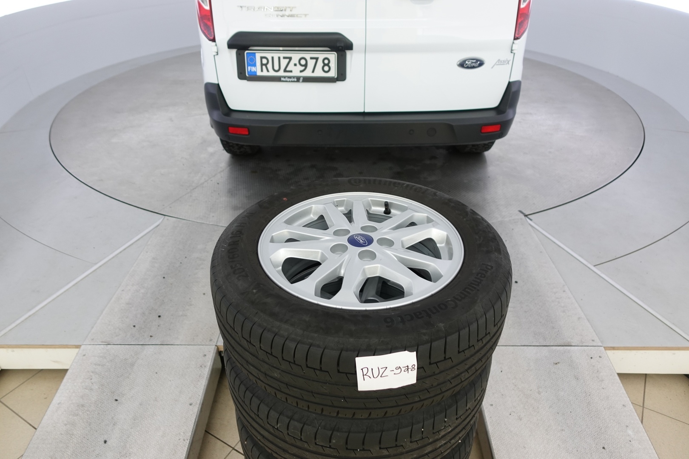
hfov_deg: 73.7
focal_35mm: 24
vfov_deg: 53.1
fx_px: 459
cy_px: 230
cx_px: 344
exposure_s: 1/30
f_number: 1.8
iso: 160
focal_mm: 9.4
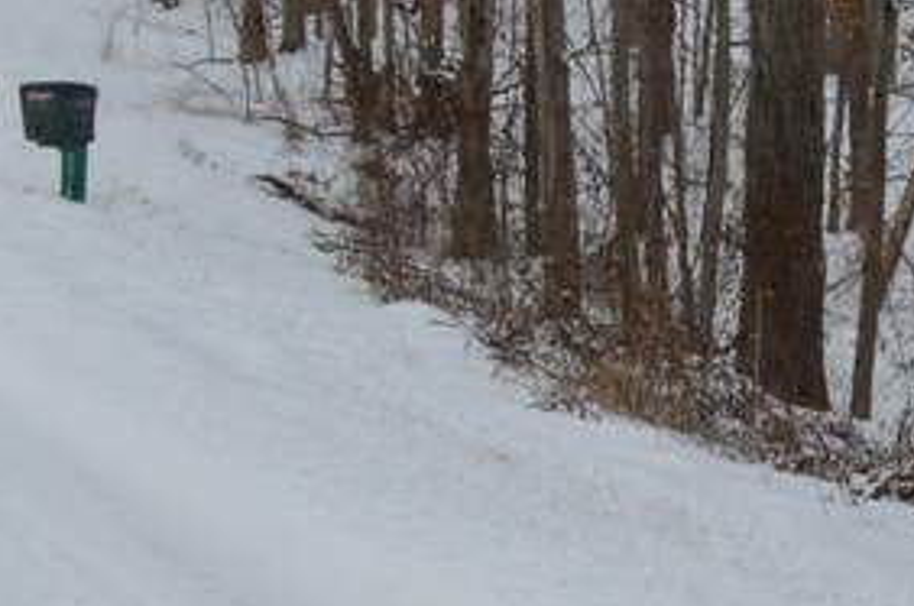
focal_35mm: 150
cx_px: 1812
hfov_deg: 12.2
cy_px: -180
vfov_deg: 9.0
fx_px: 3802
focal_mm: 22
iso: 400
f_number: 10
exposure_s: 1/200
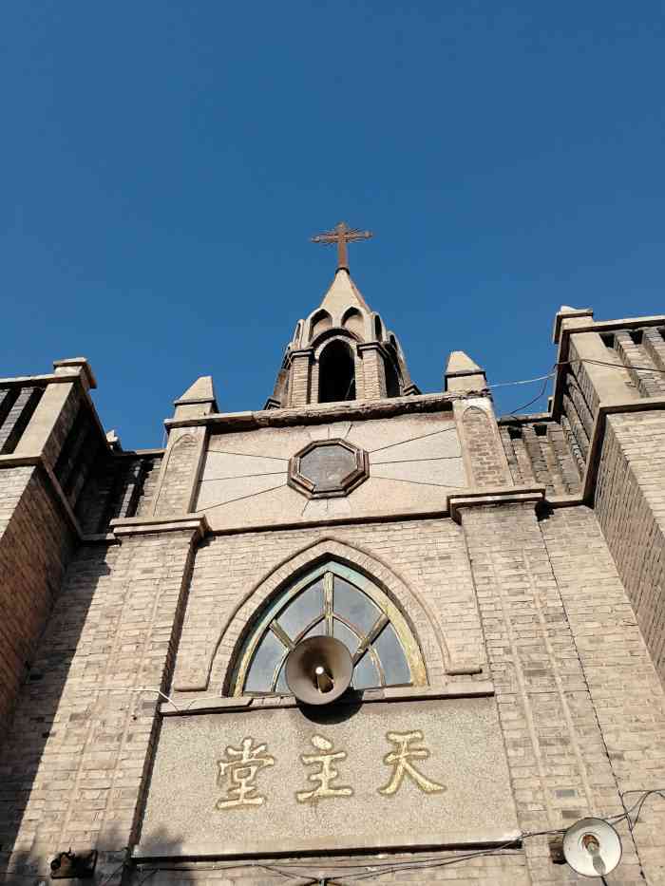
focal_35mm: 27
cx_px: 332
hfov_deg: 51.4
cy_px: 443
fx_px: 691
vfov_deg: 65.3
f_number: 2.2
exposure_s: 1/1000
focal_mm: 3.95
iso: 50
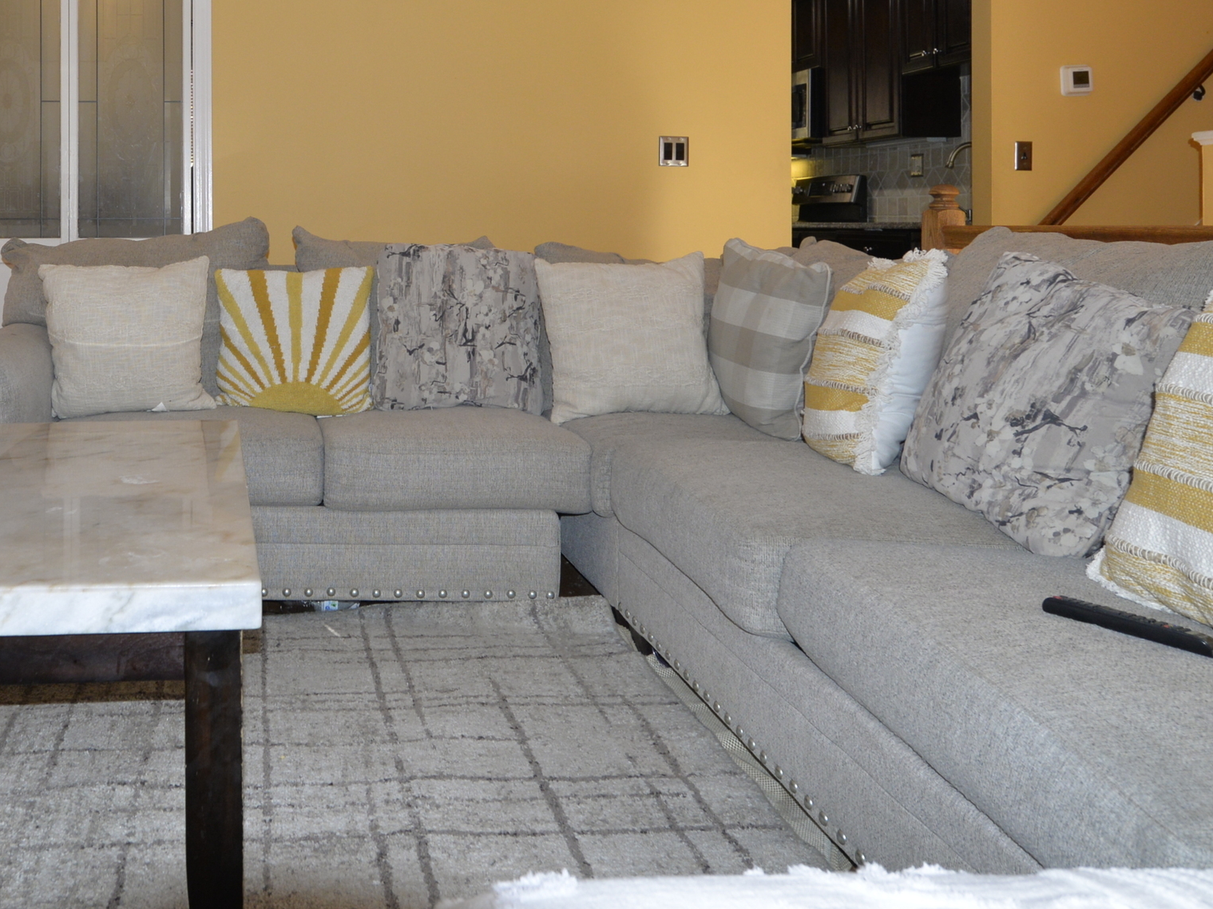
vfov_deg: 39.5
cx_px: 296
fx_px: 1226
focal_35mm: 35
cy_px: 219
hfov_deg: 50.4
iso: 800
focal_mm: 18
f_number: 6.3
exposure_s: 1/125
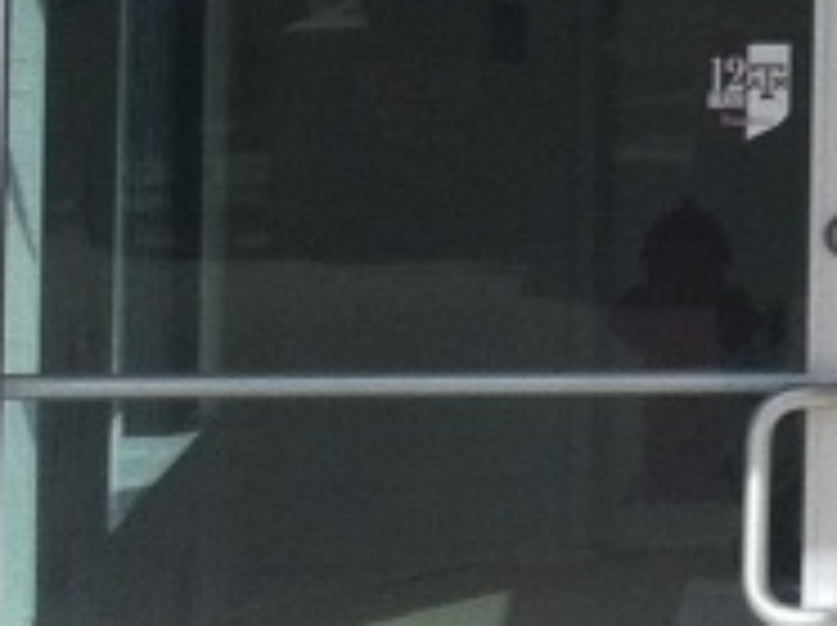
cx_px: 1125
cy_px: -261
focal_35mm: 244
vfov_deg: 6.0
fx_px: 5892
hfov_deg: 8.0
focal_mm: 3.85
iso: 80
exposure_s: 1/1765
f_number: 2.8
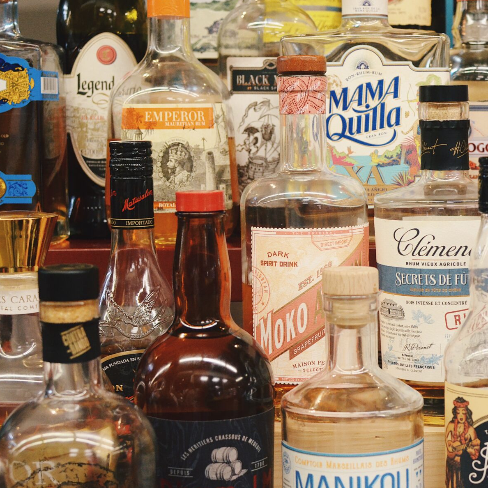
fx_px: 1224
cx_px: 389
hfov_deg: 22.3
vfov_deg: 22.6
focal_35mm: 77
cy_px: 237
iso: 2000
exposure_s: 1/320
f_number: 5
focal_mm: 35
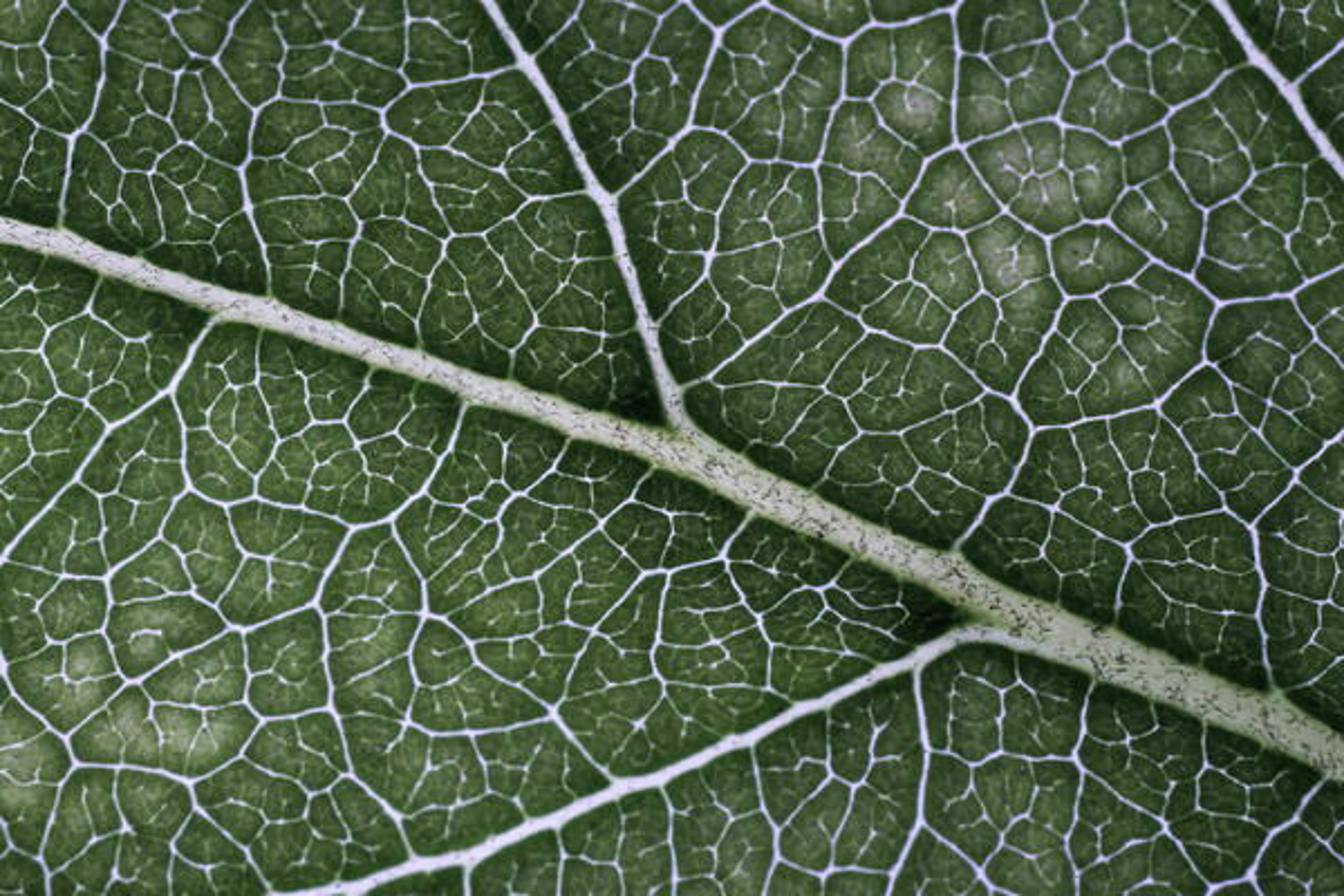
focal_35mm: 75
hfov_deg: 27.0
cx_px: 672
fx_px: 2800
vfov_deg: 18.2
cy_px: 448
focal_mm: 50
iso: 100
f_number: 22
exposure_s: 1/13
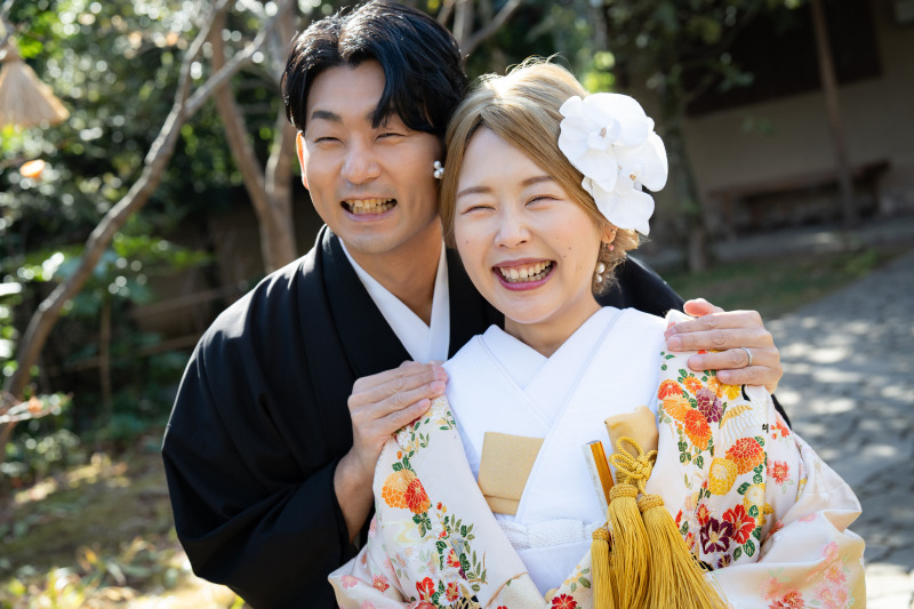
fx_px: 1269
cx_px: 457
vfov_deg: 27.0
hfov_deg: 39.6
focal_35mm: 50
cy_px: 304
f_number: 4
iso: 400
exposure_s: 1/400
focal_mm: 50
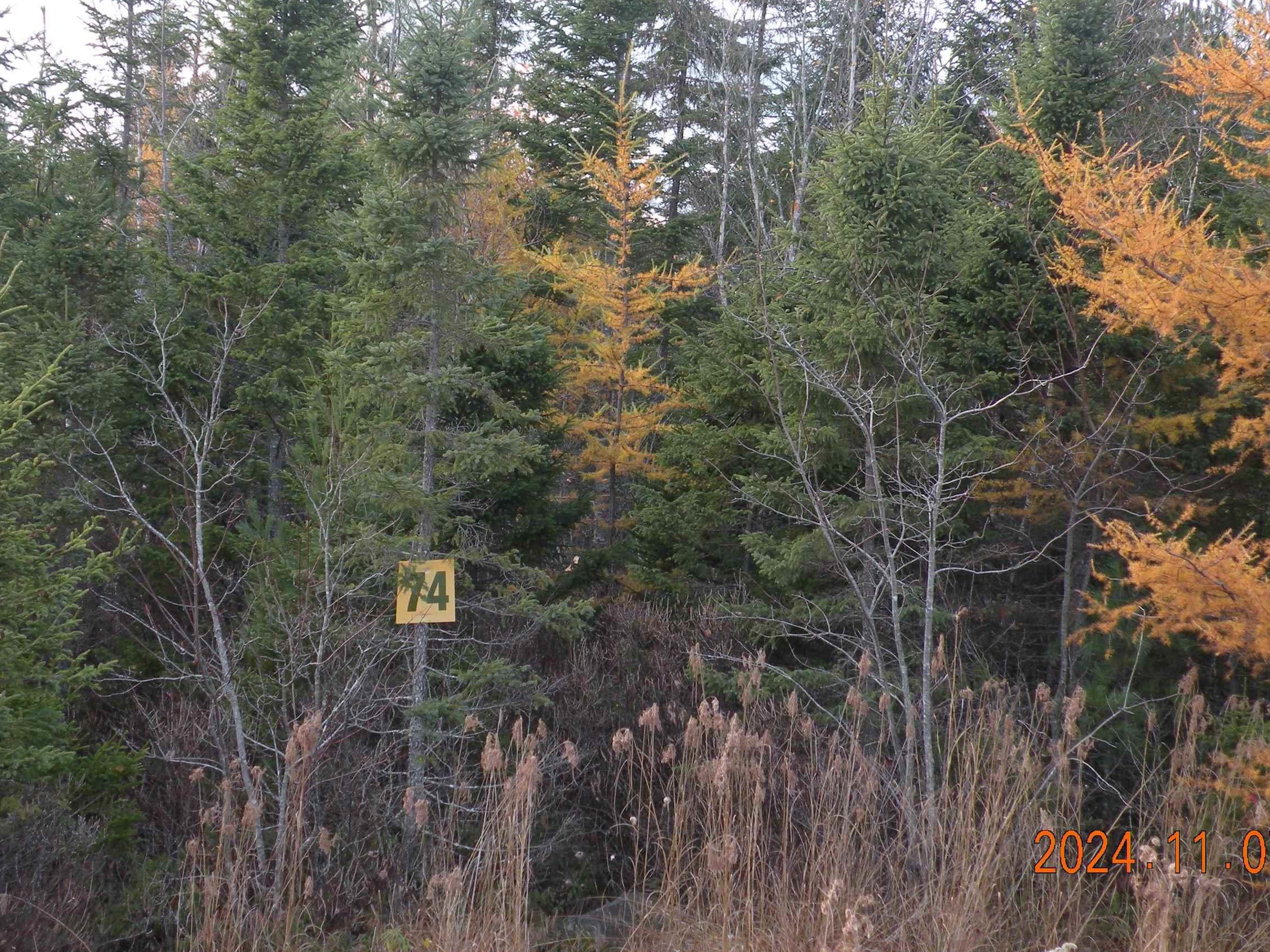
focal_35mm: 75
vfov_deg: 19.6
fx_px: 2751
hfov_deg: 26.0
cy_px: 348
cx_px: 706
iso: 96
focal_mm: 9.8
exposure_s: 1/62
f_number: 3.5
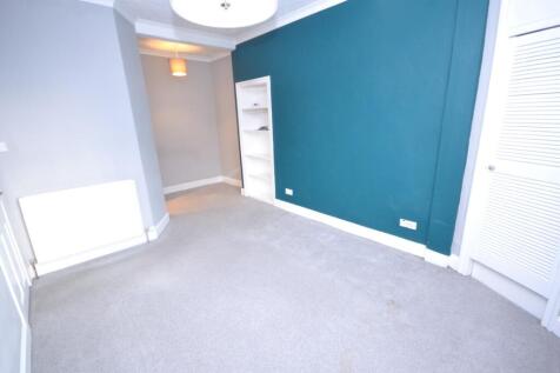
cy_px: 186
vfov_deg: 77.3
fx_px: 233
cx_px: 280
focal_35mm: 15
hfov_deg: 100.4
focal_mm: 10
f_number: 4
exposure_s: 1/60
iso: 2500
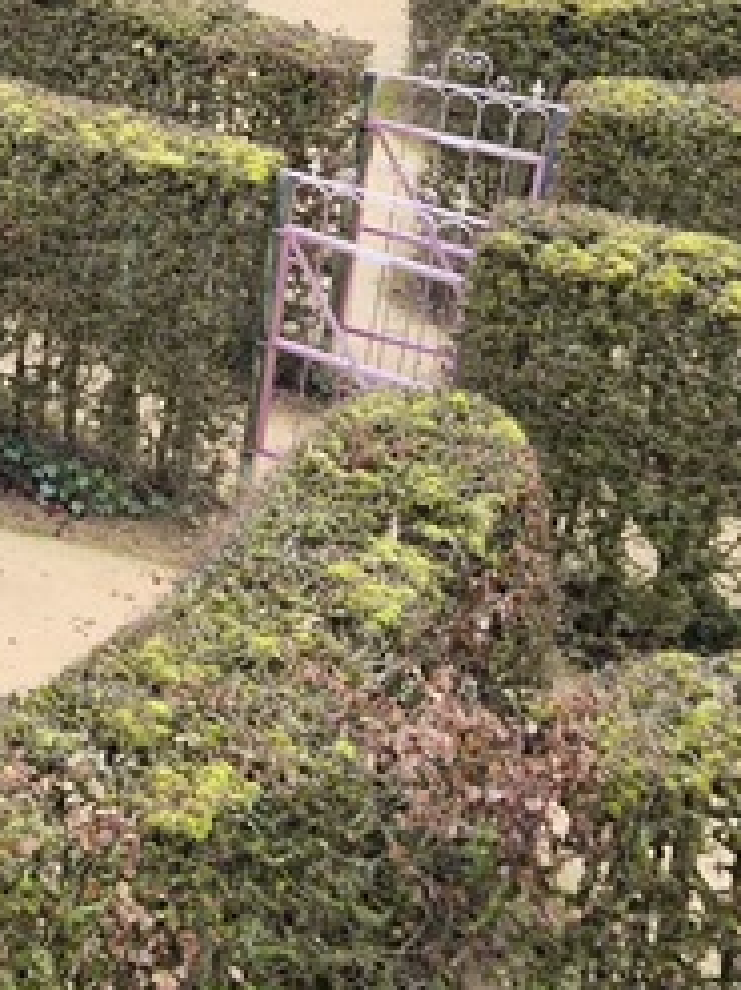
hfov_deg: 14.8
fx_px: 2657
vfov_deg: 20.7
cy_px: 124
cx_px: -340
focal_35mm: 93
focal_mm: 5.4
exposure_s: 1/180
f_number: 1.8
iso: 64
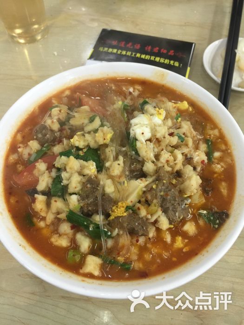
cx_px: 122
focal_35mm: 29
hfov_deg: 48.2
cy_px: 162
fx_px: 273
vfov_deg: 61.7
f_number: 2.2
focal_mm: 4.15
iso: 64
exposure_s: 1/17
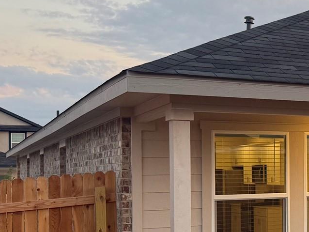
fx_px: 688
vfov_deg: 19.1
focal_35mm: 77
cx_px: 423
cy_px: 156
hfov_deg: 22.2
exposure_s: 1/120
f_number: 1.78
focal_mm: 6.76
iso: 125
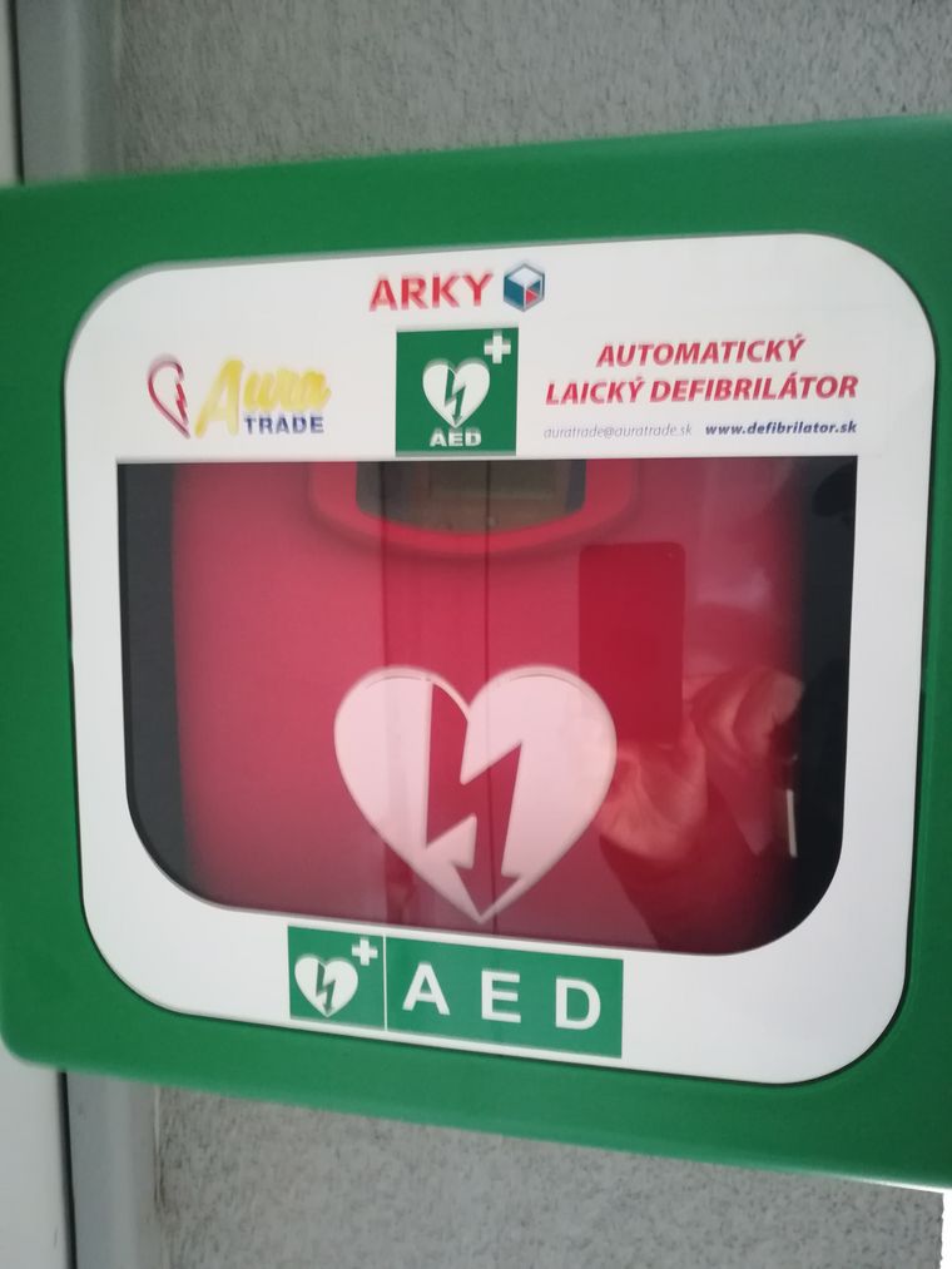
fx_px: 953
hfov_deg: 53.1
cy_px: 634
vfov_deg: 67.3
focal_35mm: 26
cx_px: 476
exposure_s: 1/14.3
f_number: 2.2
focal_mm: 3.83
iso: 500
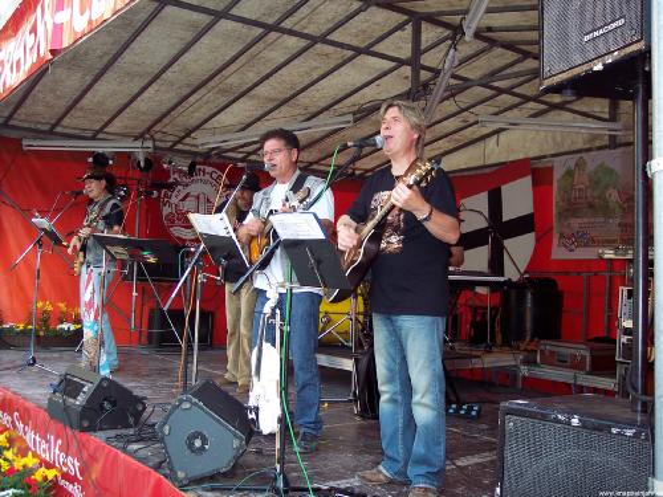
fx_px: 747
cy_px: 248
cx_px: 332
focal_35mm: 39
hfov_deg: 47.9
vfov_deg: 36.8
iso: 100
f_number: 2.8
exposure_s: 1/60
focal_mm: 8
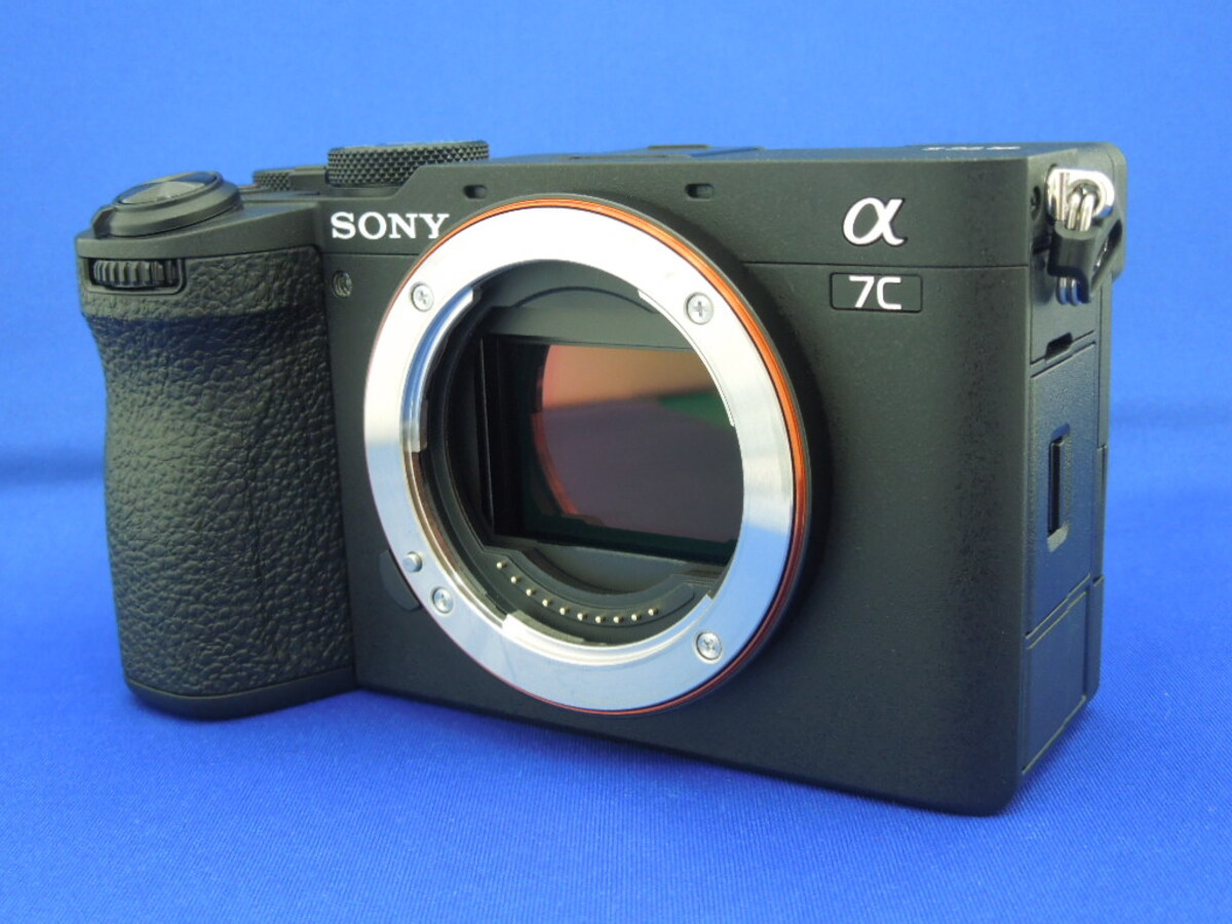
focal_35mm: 43
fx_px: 1530
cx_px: 616
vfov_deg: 33.6
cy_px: 462
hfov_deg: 43.9
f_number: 3.9
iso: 400
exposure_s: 1/20
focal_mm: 7.8
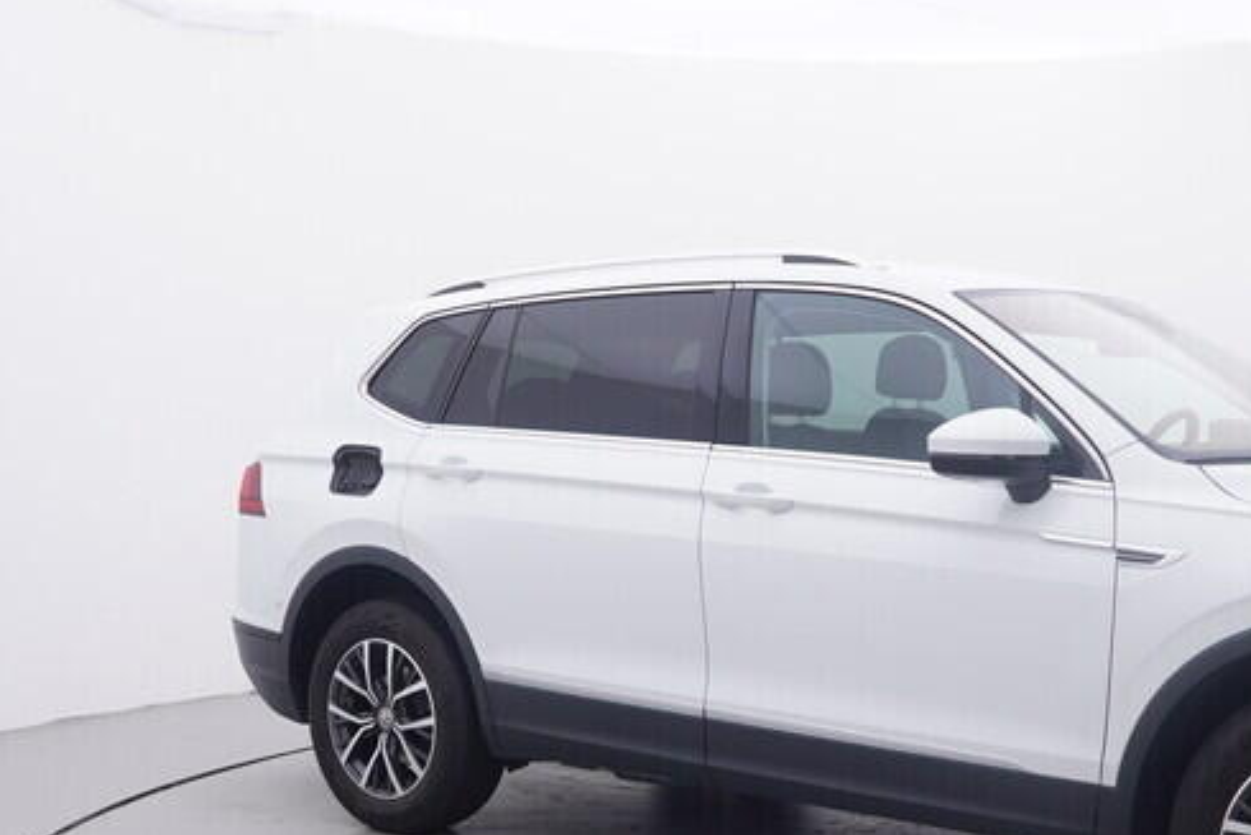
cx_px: 794
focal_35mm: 47
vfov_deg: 28.3
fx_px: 1635
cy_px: 618
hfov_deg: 41.5
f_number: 5
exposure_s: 1/80
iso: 200
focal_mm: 15
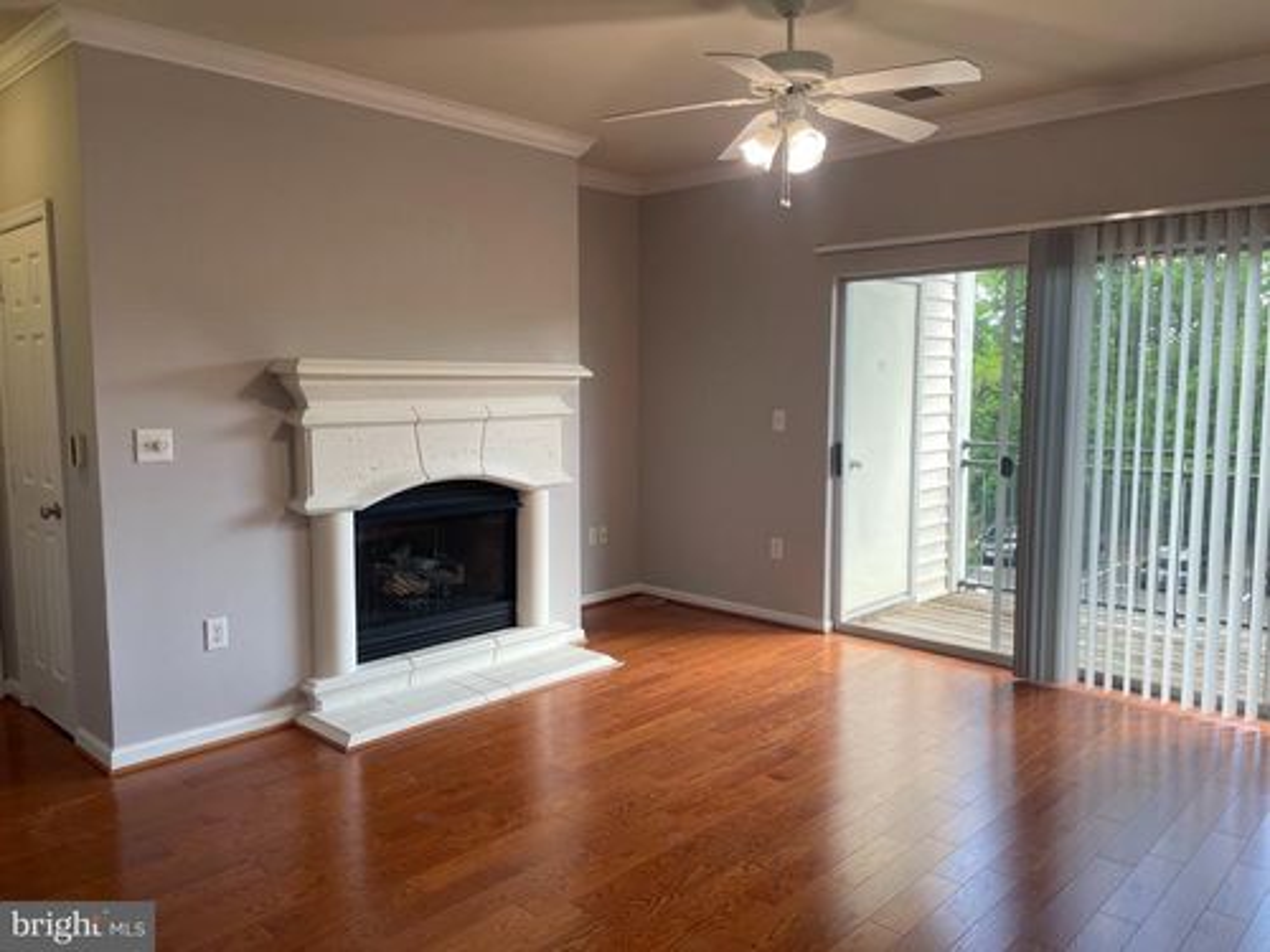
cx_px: 635
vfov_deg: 53.1
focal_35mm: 26
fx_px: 954
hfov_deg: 67.3
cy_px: 476
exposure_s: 1/120
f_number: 1.6
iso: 32
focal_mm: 4.2
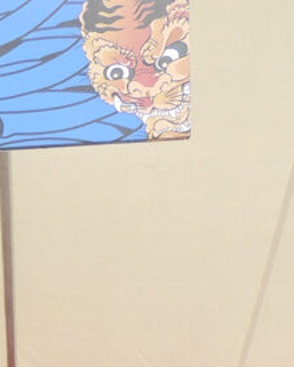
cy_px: 606
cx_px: -334
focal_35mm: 150
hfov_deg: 9.5
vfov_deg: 12.1
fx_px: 1631
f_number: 3.2
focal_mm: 5.8
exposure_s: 1/100
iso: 100
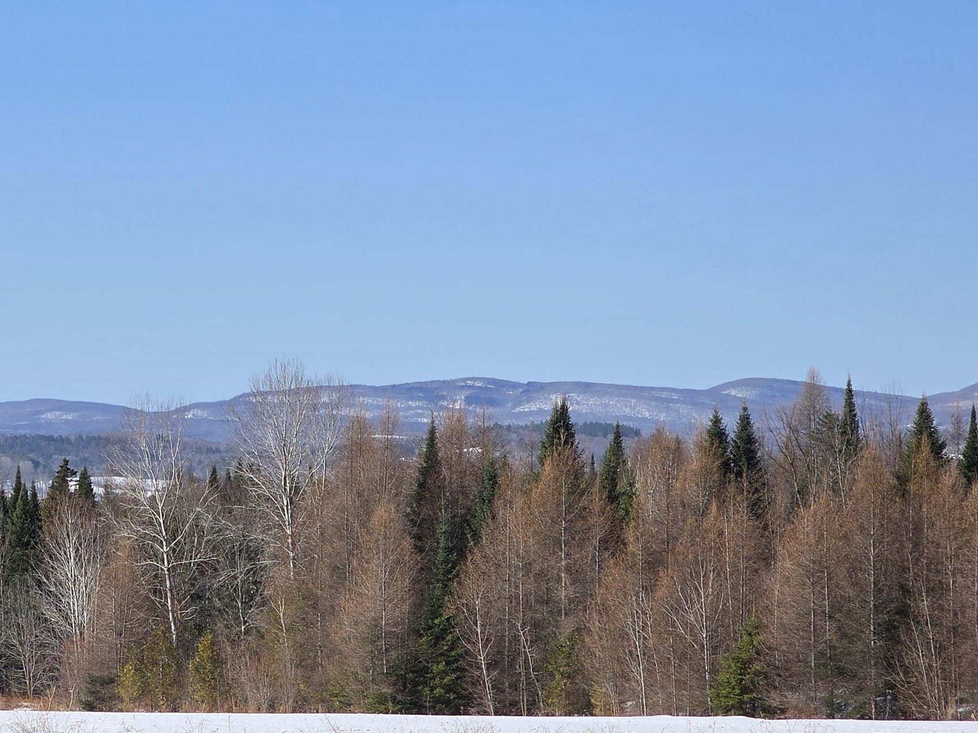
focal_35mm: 124
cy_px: 197
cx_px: 230
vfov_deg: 11.9
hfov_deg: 15.8
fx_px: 3504
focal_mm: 7.9
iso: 50
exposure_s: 1/2240
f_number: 2.4
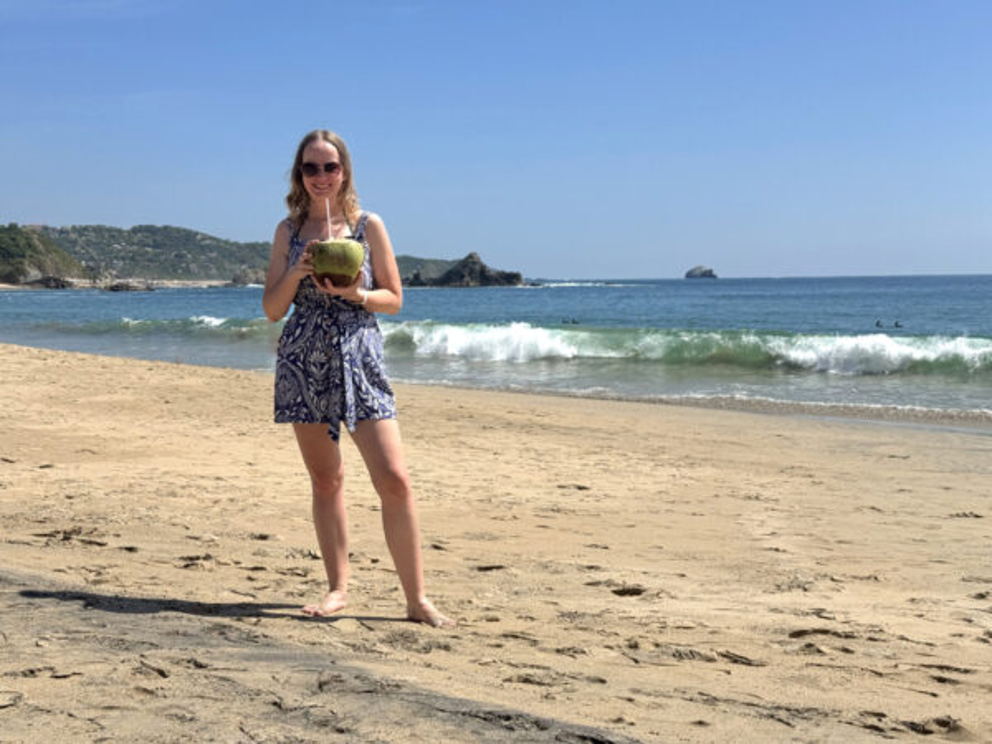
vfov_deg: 30.3
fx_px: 1376
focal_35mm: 48
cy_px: 372
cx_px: 496
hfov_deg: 39.7
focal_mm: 6.8
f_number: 1.8
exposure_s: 1/9009
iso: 64
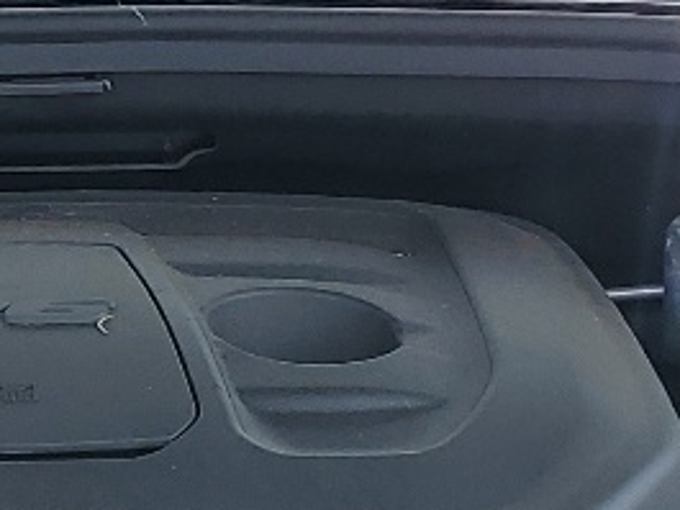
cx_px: 15
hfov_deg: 12.4
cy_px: 95
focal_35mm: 157
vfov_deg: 9.4
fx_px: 3086
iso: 50
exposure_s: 1/1250
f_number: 1.5
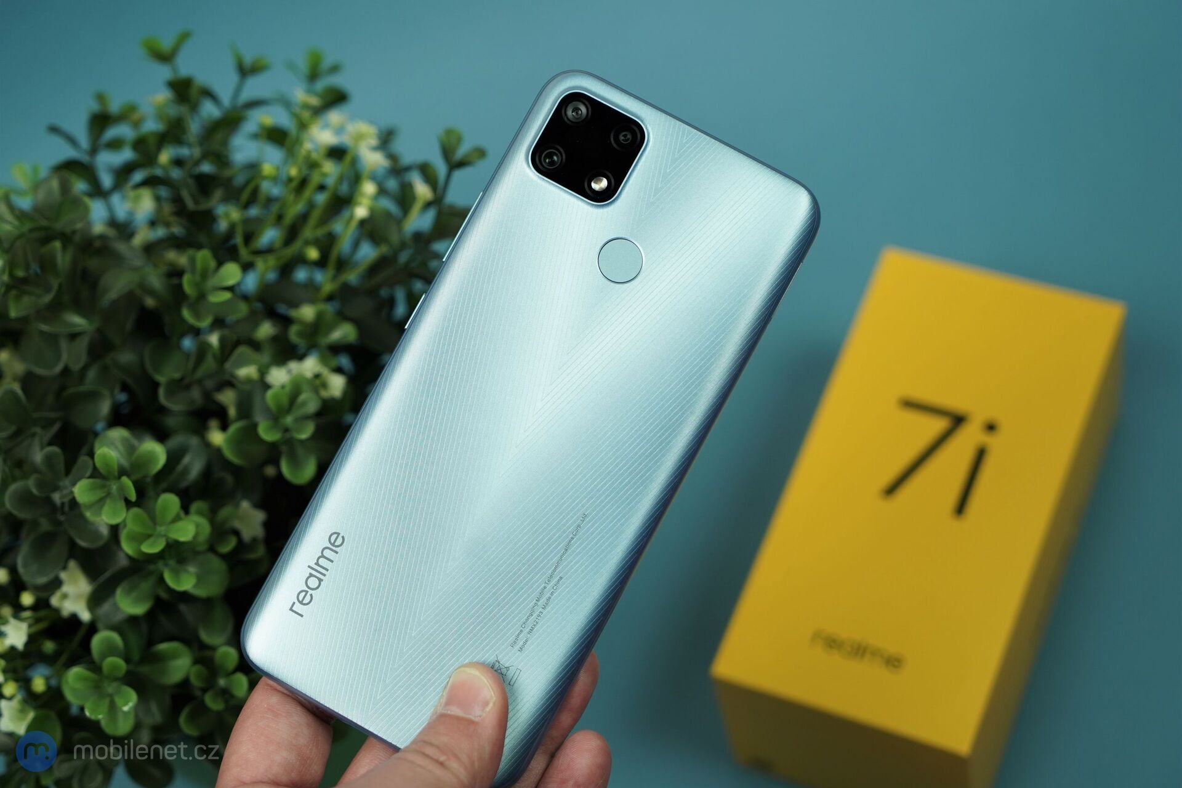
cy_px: 394
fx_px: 2003
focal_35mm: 61
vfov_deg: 22.3
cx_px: 591
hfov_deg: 32.9
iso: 500
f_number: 5
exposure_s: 1/160
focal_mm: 61
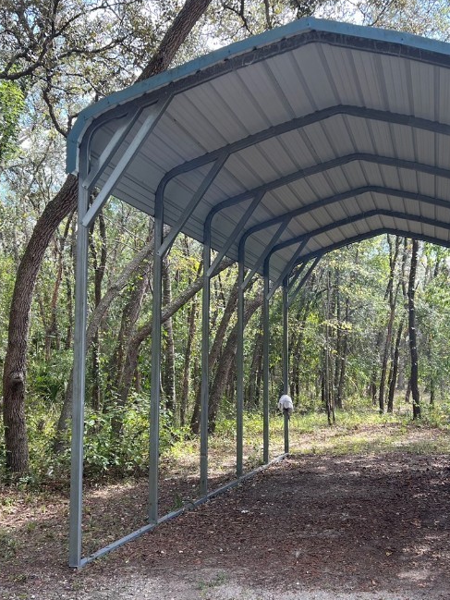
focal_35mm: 41
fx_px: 710
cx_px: 282
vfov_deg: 45.7
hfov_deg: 35.0
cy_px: 326
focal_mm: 5.7
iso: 50
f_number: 1.5
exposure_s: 1/318
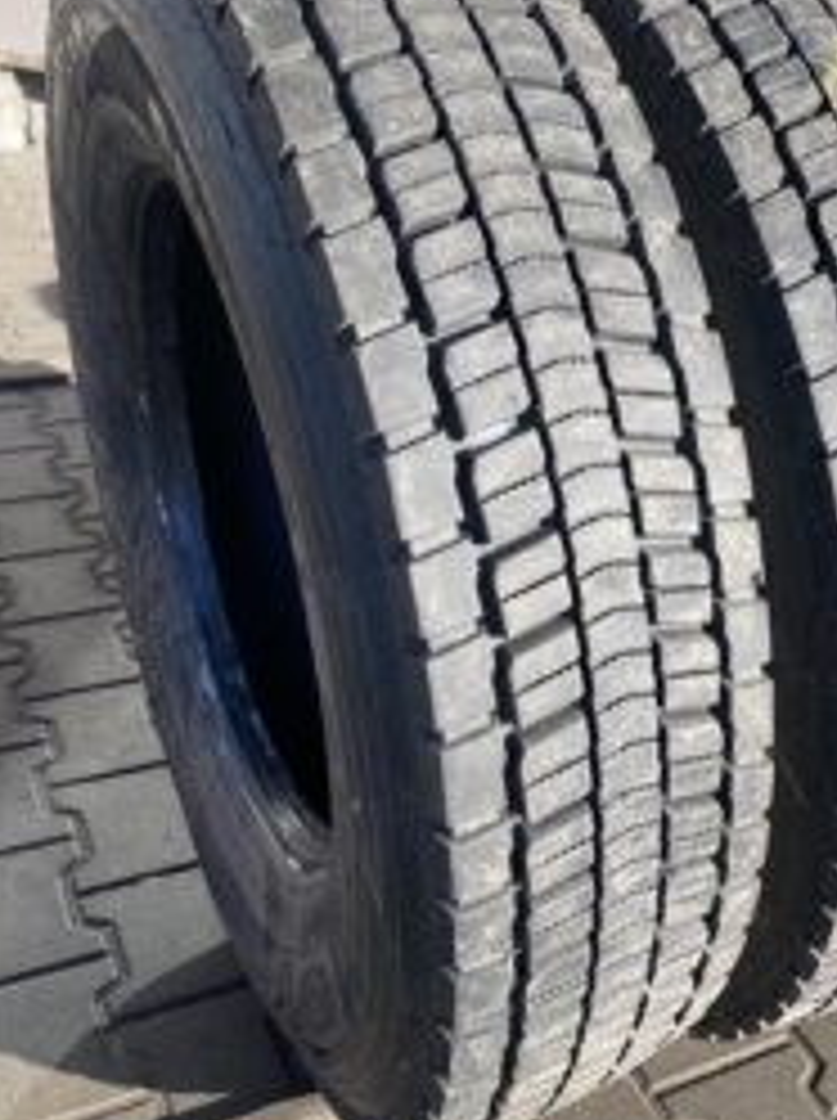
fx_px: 1455
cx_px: 806
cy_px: 475
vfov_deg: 42.0
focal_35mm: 45
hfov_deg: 30.2
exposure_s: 1/685
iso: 32
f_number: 1.8
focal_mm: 4.25
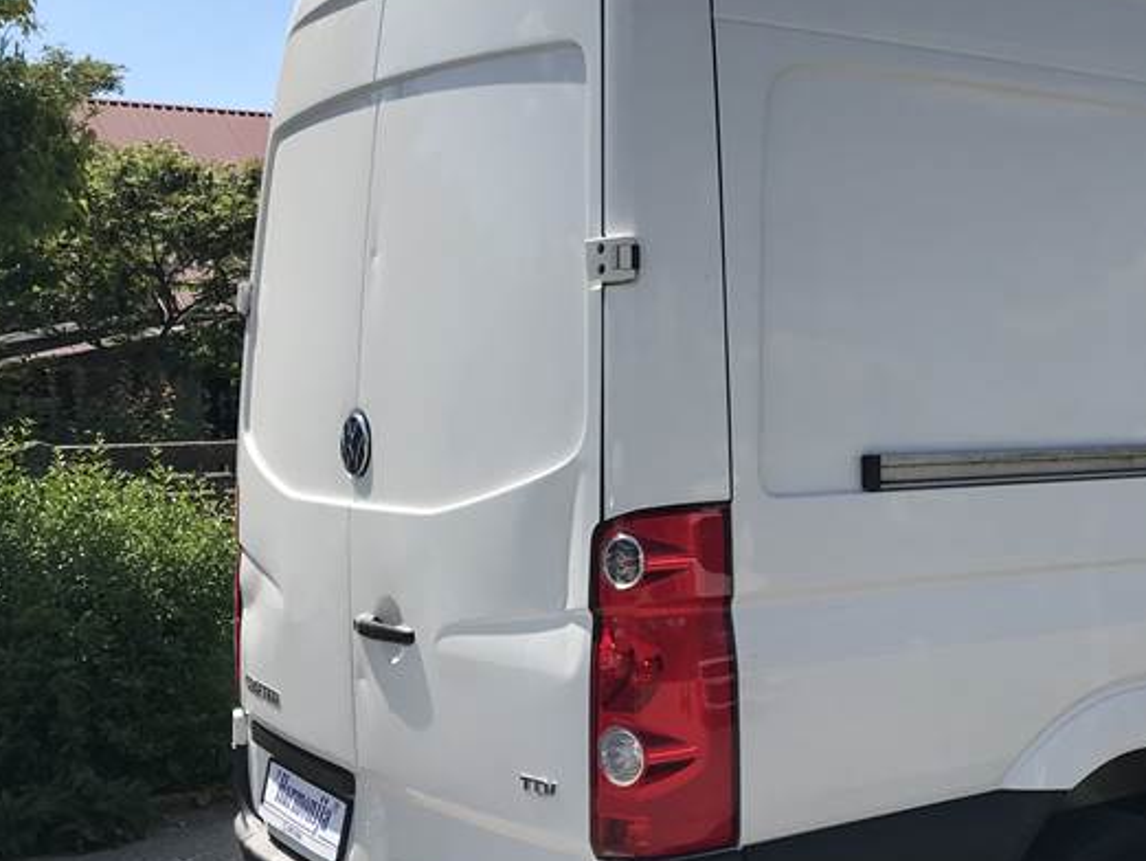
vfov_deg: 29.1
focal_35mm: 50
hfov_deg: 36.1
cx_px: 1009
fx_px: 1656
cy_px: 463
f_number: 1.8
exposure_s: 1/2519
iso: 20
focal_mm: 3.99
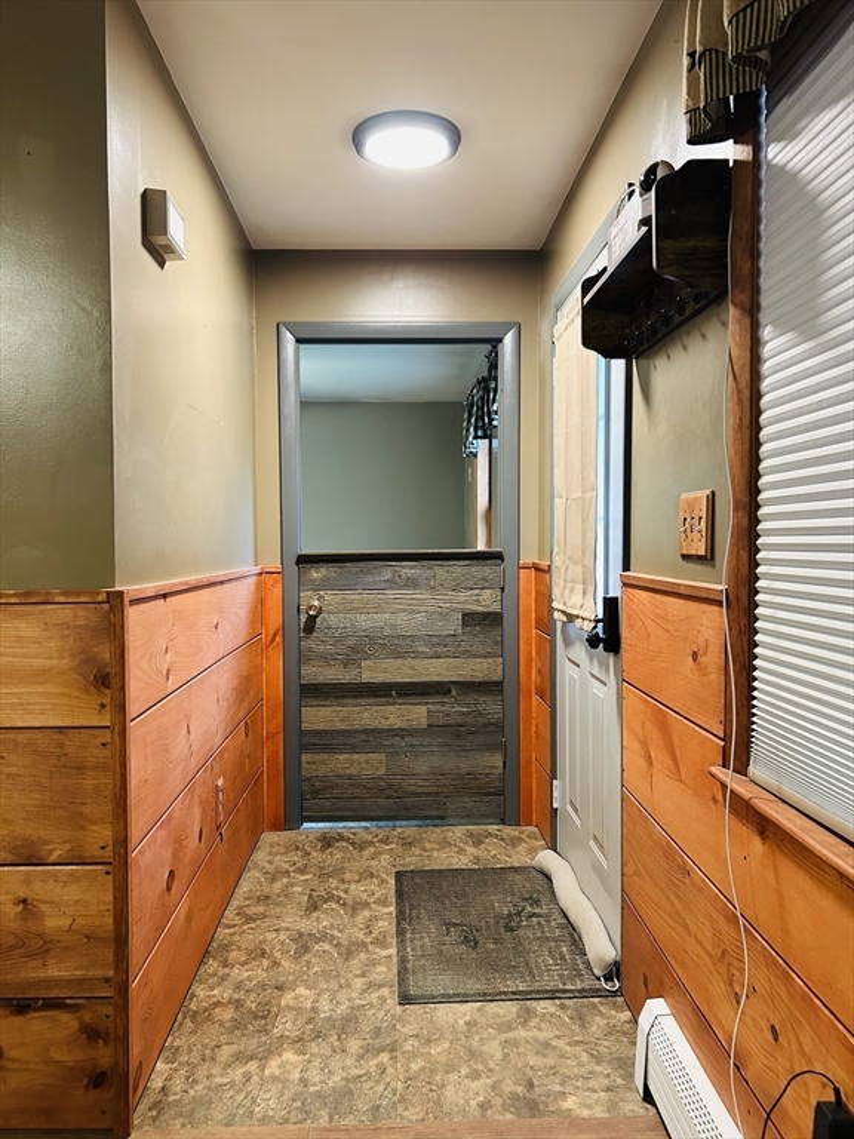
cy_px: 570
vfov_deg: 67.3
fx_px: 855
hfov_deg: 53.1
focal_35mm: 26
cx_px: 427
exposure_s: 1/60
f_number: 1.5
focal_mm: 5.7
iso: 400
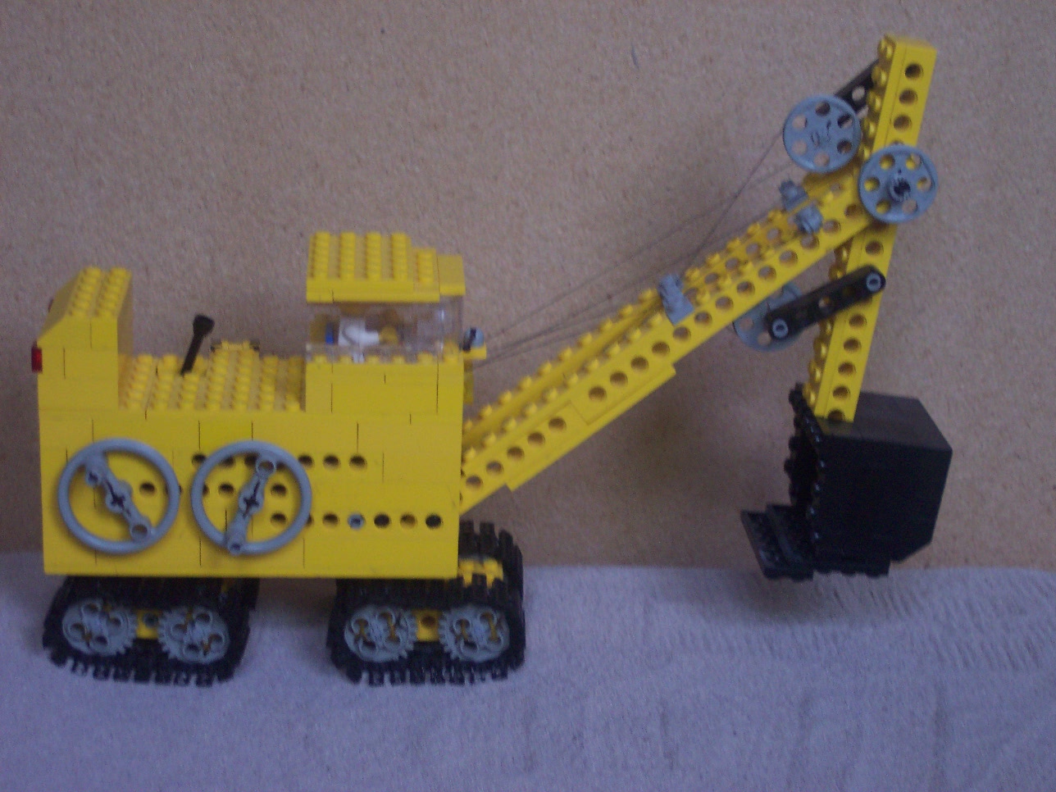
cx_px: 528
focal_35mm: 76
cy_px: 396
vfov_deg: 19.4
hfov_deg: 25.7
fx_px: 2318
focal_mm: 16
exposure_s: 1/45
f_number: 3.8
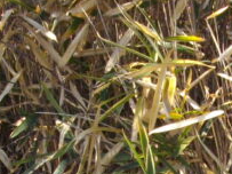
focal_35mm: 187
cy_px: 282
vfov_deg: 7.7
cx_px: 193
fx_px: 1253
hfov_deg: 10.5
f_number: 2.8
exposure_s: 1/400
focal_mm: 6.2
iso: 100
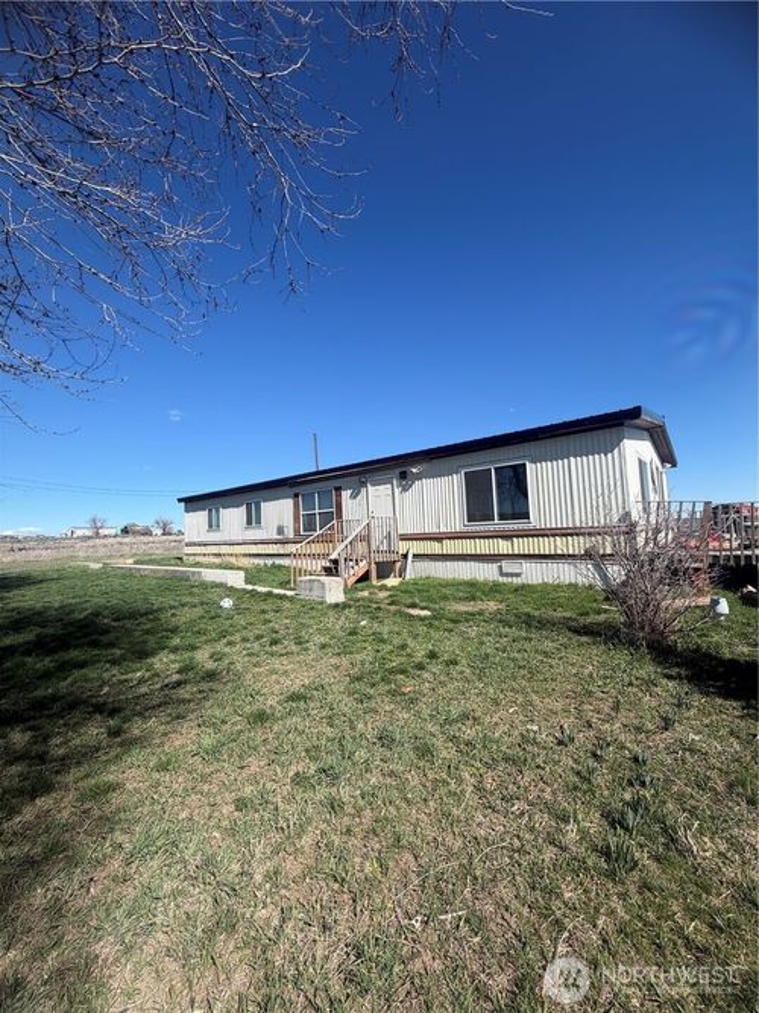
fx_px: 409
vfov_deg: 102.1
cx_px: 380
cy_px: 506
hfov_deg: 85.7
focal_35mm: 14
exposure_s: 1/770
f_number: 2.2
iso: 25
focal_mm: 2.22
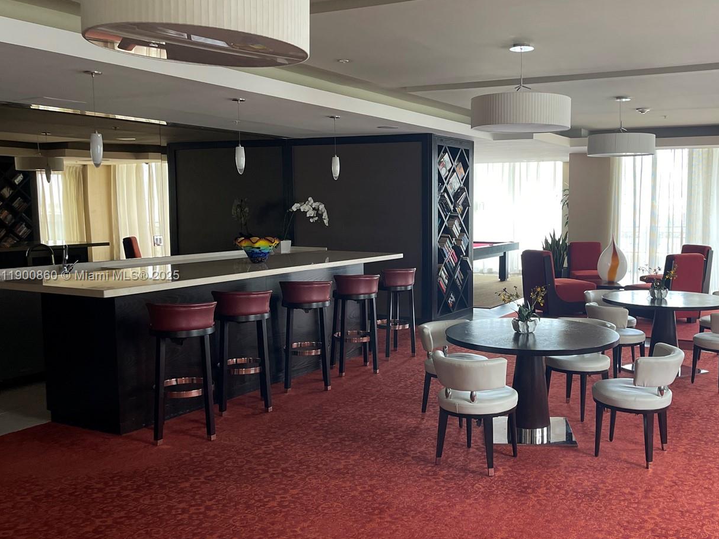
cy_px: 276
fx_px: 685
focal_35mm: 33
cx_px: 465
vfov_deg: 42.9
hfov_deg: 54.5
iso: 125
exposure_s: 1/111
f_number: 1.6
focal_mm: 5.1
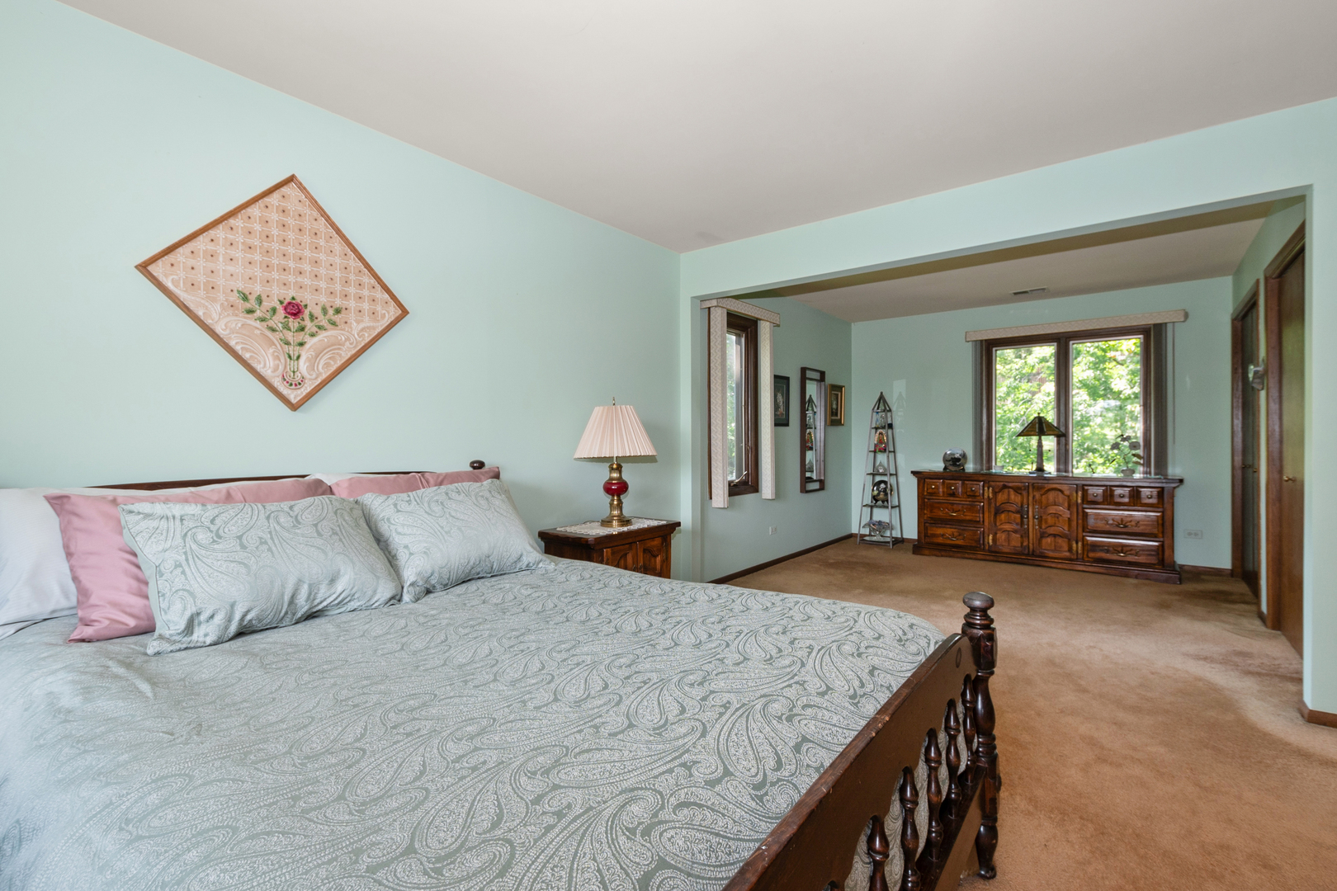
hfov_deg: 100.4
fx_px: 557
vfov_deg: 77.3
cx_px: 668
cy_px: 446
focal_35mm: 15
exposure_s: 1/13
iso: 250
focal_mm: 10
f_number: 7.1
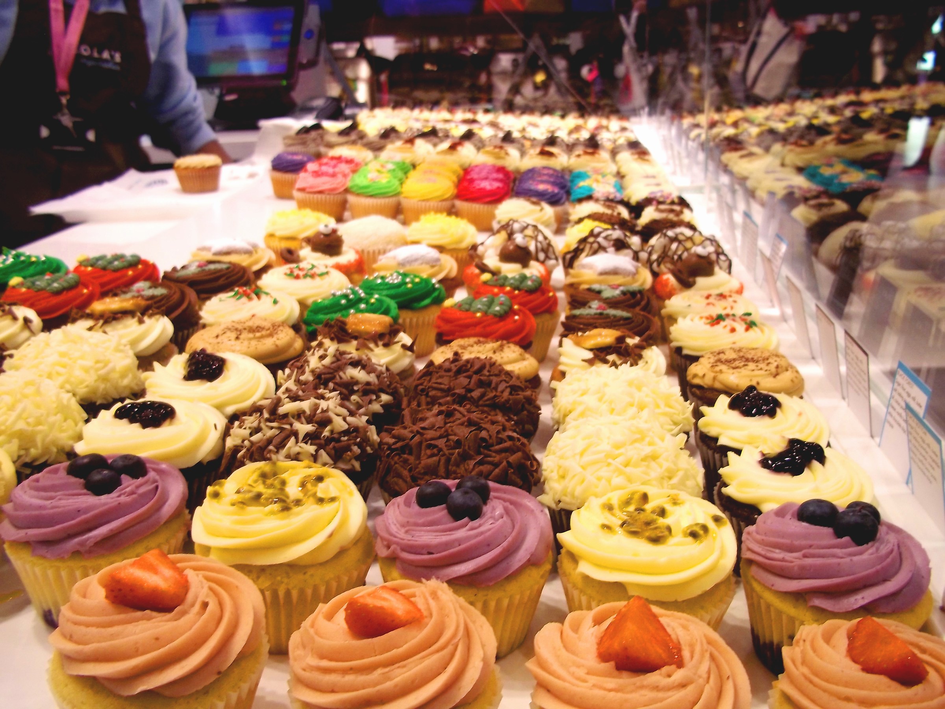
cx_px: 472
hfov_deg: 51.4
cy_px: 354
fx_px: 983
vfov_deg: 39.7
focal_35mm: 36
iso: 91
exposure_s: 1/30
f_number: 3.1
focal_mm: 6.5
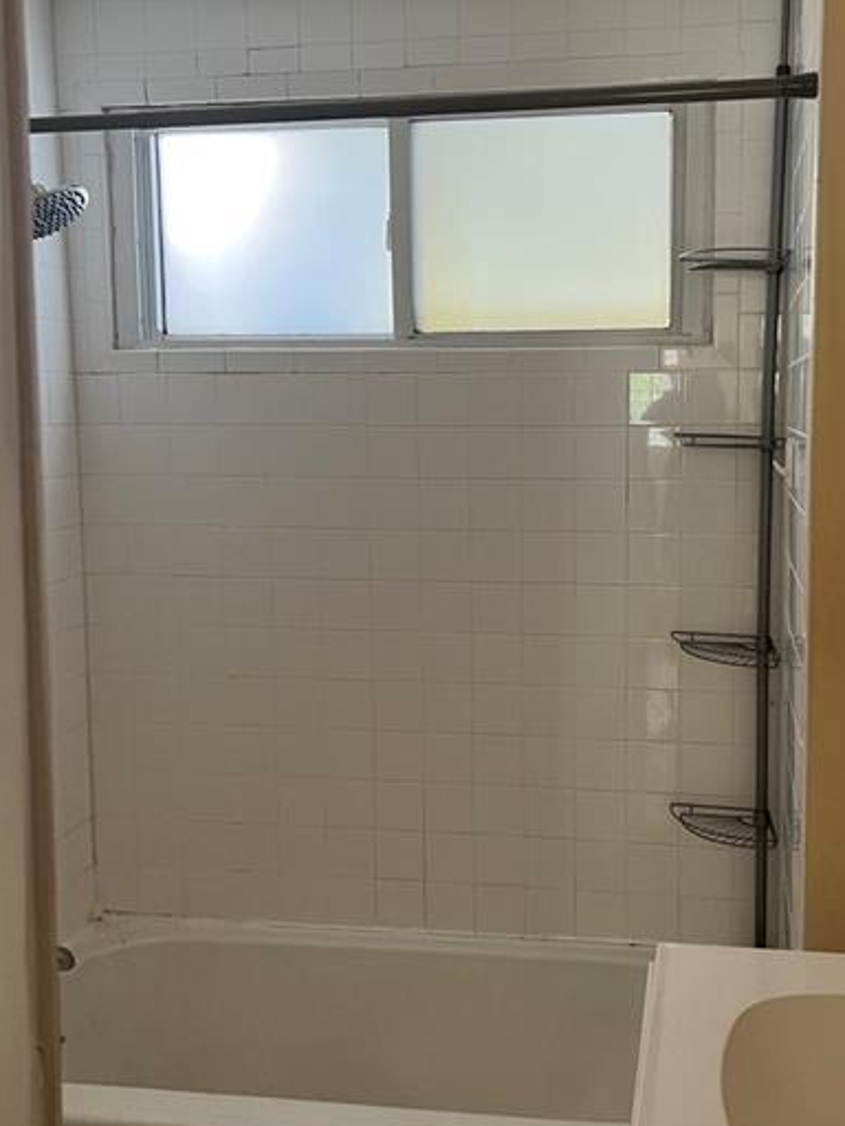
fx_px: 1269
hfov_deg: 36.6
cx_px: 541
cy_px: 526
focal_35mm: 39
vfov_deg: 47.8
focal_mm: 5.7
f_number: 1.5
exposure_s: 1/61
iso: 125
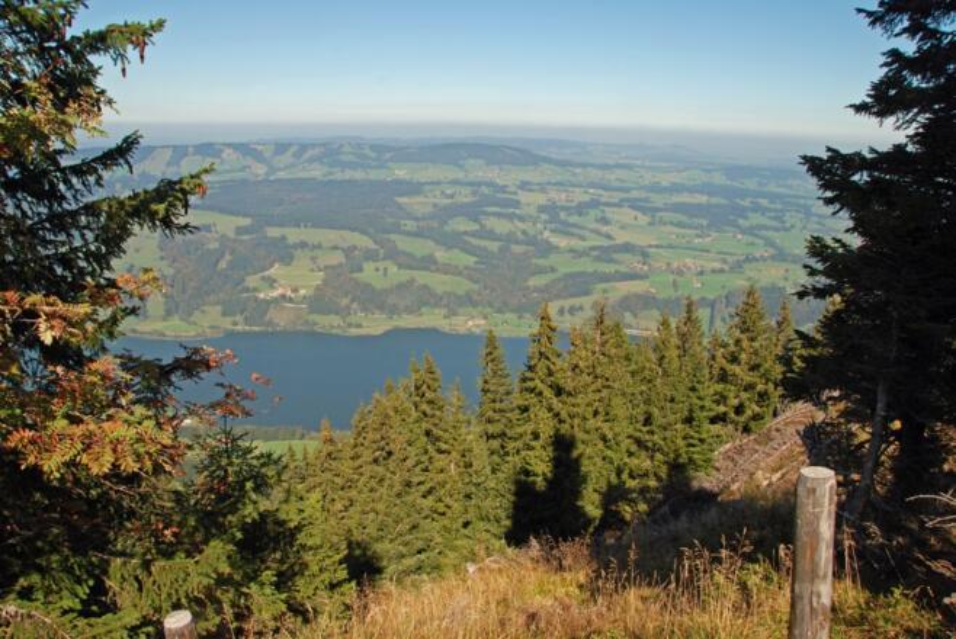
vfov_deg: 48.0
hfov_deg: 67.3
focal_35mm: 27
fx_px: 718
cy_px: 320
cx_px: 478
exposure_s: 1/100
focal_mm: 18
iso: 125
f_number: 10
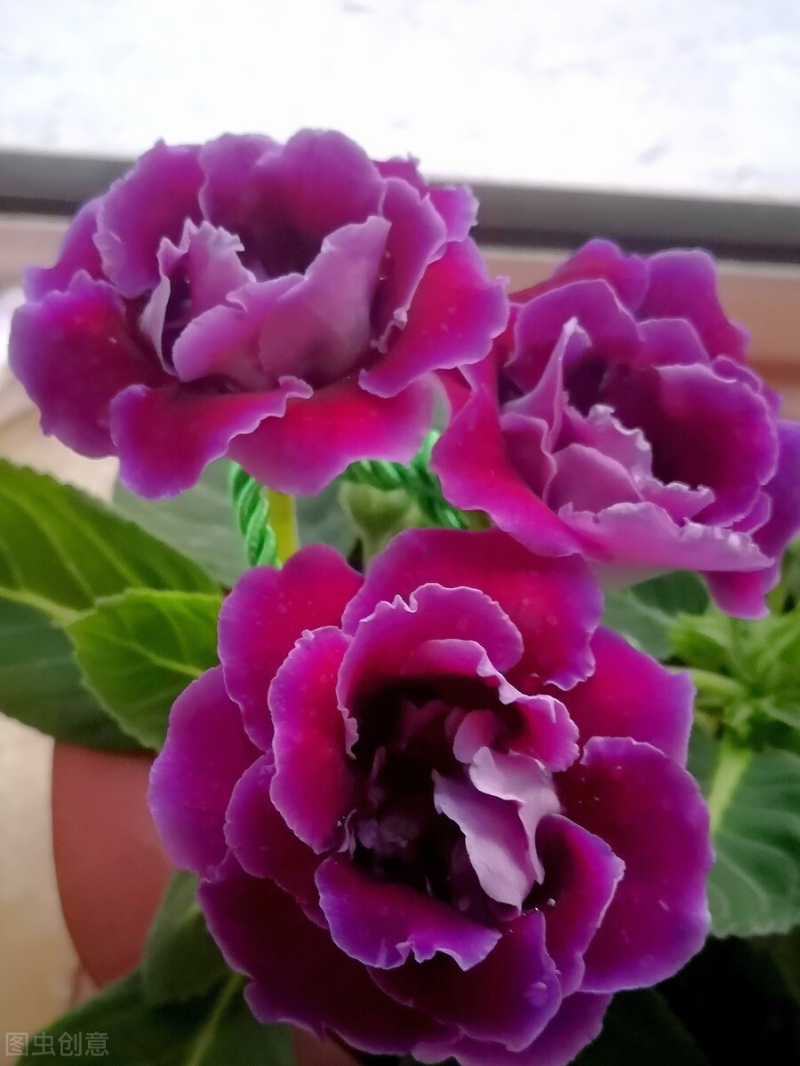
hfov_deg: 33.6
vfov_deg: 43.9
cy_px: 533
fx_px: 1325
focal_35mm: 43
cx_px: 400
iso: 640
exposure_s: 1/20
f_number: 1.8
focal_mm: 3.95
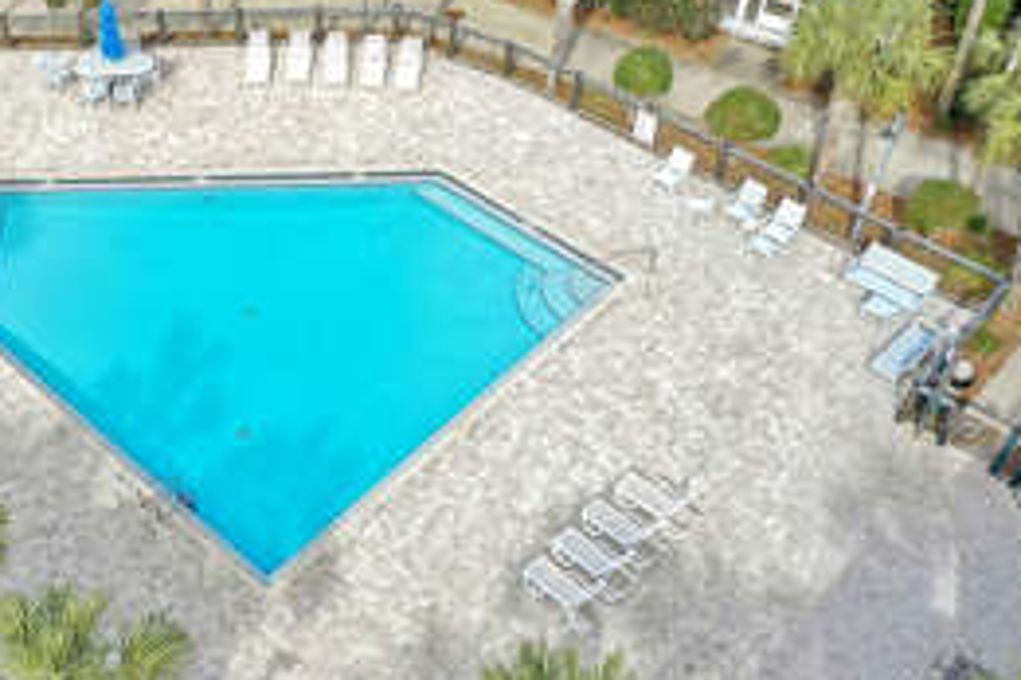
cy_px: 404
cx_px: 266
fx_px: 1219
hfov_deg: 44.1
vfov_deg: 31.1
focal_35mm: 43
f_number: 5
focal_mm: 10.26
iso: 100
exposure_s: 1/240
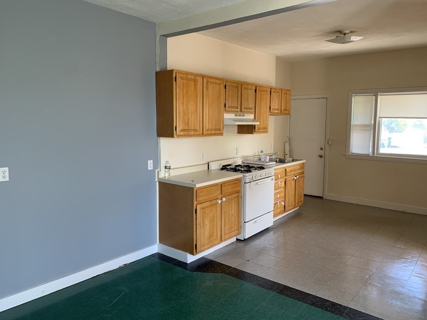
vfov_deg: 53.1
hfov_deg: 67.3
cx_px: 214
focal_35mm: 26
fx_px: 321
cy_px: 160
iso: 100
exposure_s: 1/66
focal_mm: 4.25
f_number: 1.8
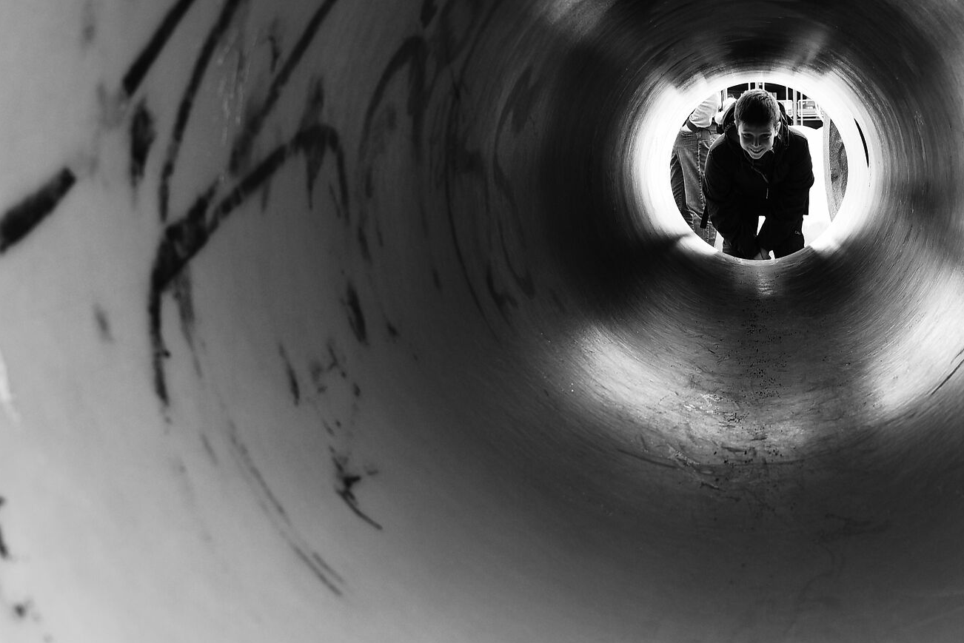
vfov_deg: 22.7
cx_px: 754
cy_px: 144
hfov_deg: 33.1
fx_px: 1580
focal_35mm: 59
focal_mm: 32
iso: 200
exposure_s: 1/100
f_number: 6.3
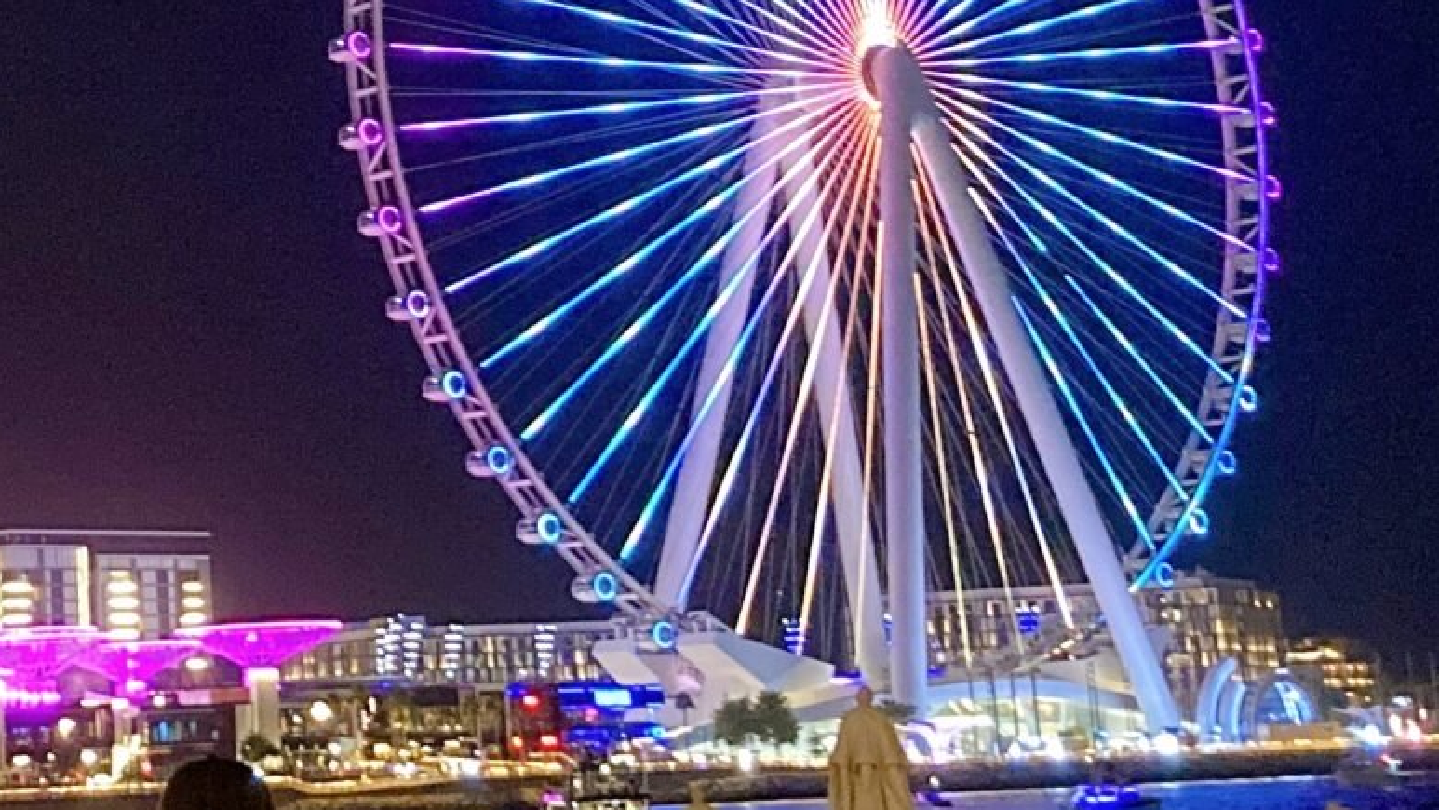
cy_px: -34
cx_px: 132
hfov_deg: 20.7
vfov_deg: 11.8
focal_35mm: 101
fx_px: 3854
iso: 640
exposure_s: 1/17
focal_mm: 3.99
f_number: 1.8
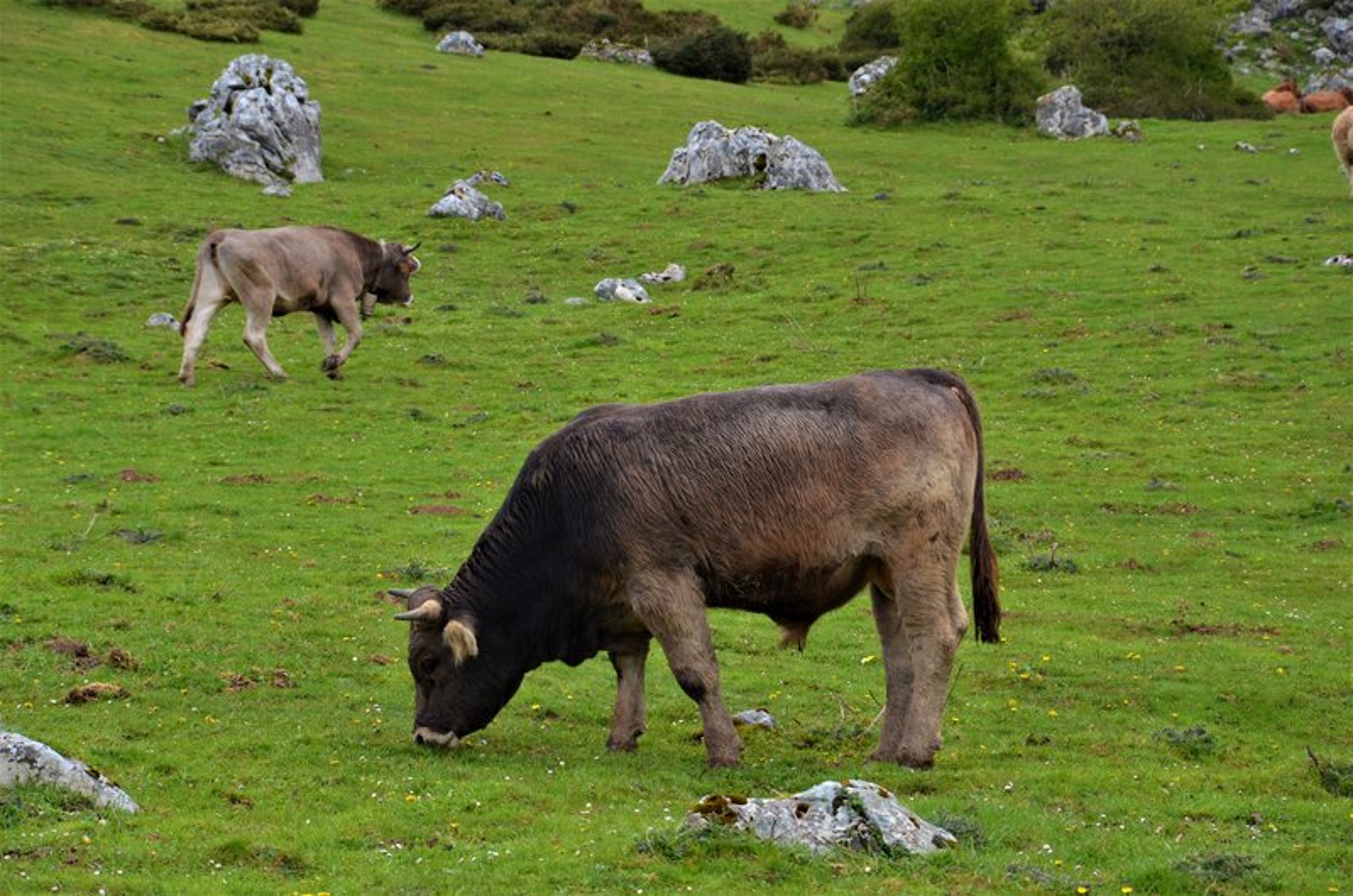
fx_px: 5908
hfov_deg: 13.1
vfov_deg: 8.7
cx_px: 676
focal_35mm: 158
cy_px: 448
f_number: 9
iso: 400
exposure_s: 1/640
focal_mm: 105
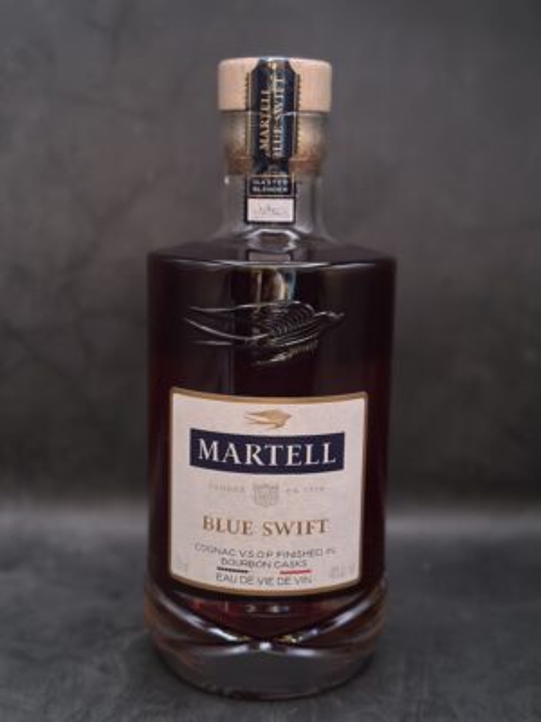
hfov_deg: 30.3
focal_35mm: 48
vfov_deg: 39.7
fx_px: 1000
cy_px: 361
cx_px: 270
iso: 640
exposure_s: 1/40
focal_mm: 6.86
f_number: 1.78
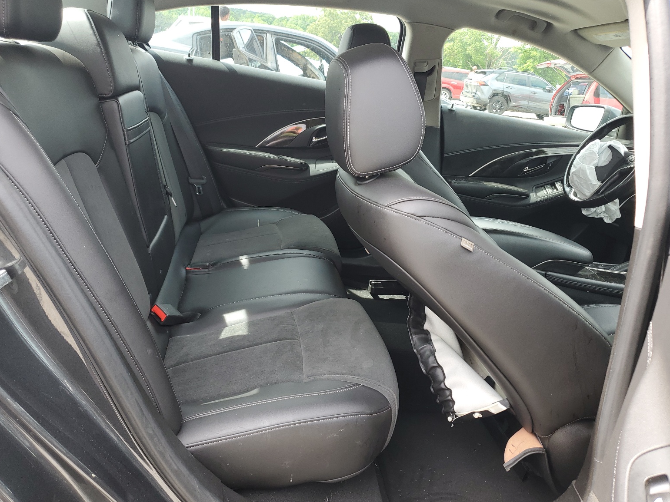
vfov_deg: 51.4
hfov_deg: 65.3
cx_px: 326
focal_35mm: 27
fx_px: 523
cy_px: 250
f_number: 1.5
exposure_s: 1/270
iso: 50
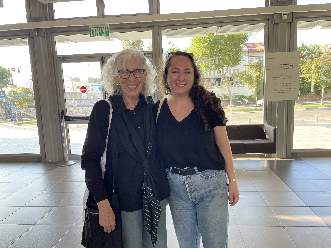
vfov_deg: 53.1
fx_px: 249
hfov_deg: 67.3
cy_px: 124
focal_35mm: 26
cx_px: 166
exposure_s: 1/147
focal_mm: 4.2
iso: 32
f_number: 1.6
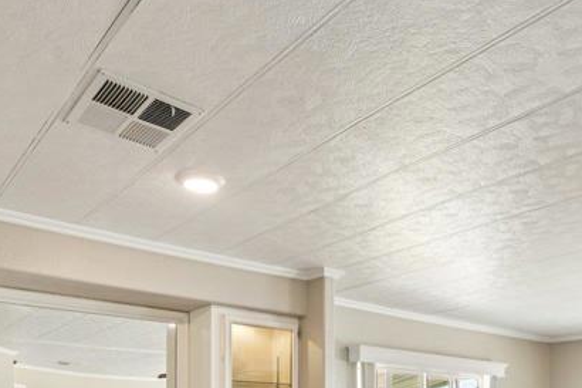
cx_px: 288
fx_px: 566
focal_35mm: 35
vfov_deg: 32.4
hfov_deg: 54.5
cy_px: 445
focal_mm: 14
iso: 400
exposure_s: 1/20
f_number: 9
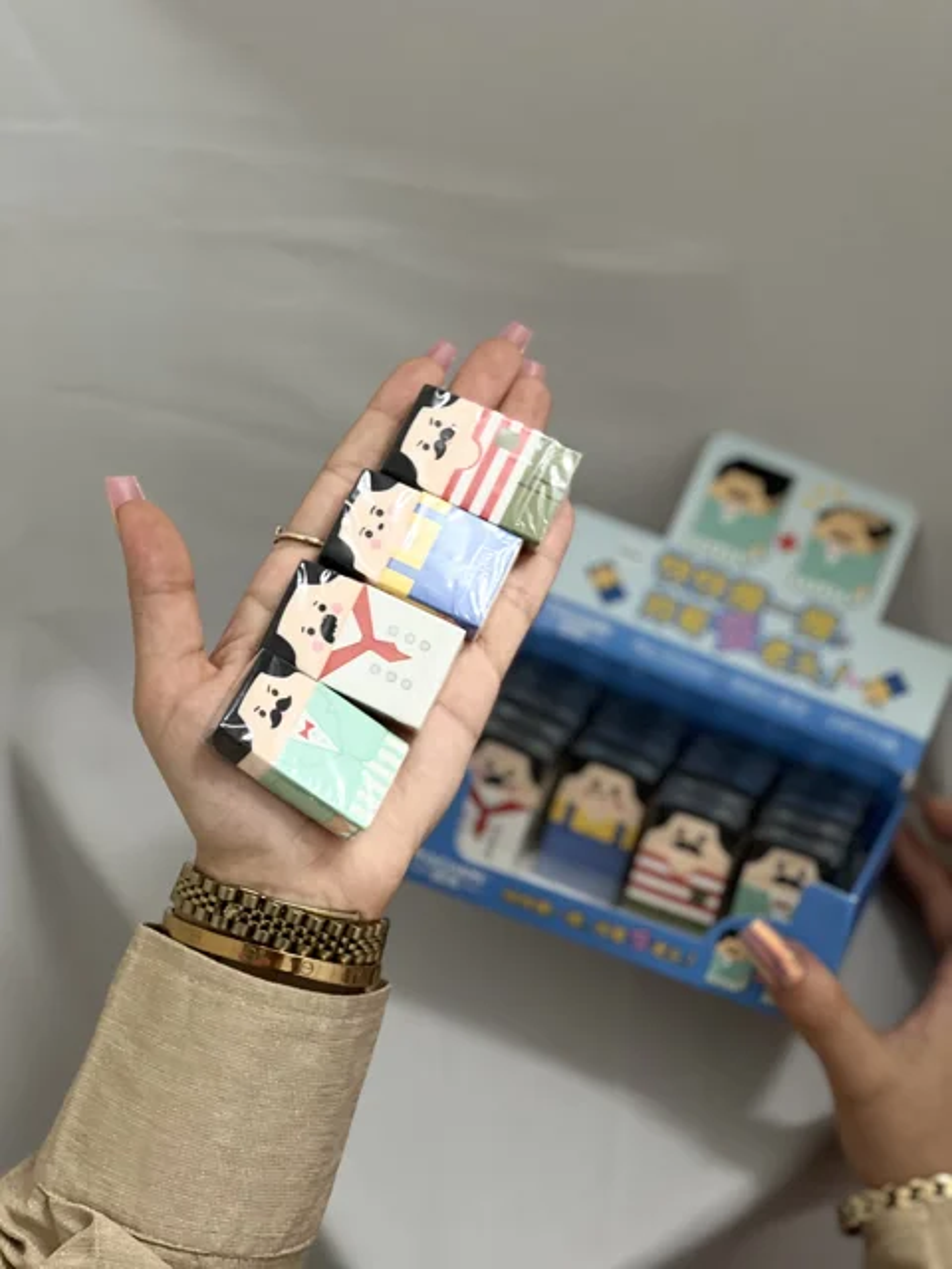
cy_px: 634
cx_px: 476
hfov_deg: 19.1
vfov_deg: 25.3
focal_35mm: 77
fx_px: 2824
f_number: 2.8
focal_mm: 9
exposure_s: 1/33
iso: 250
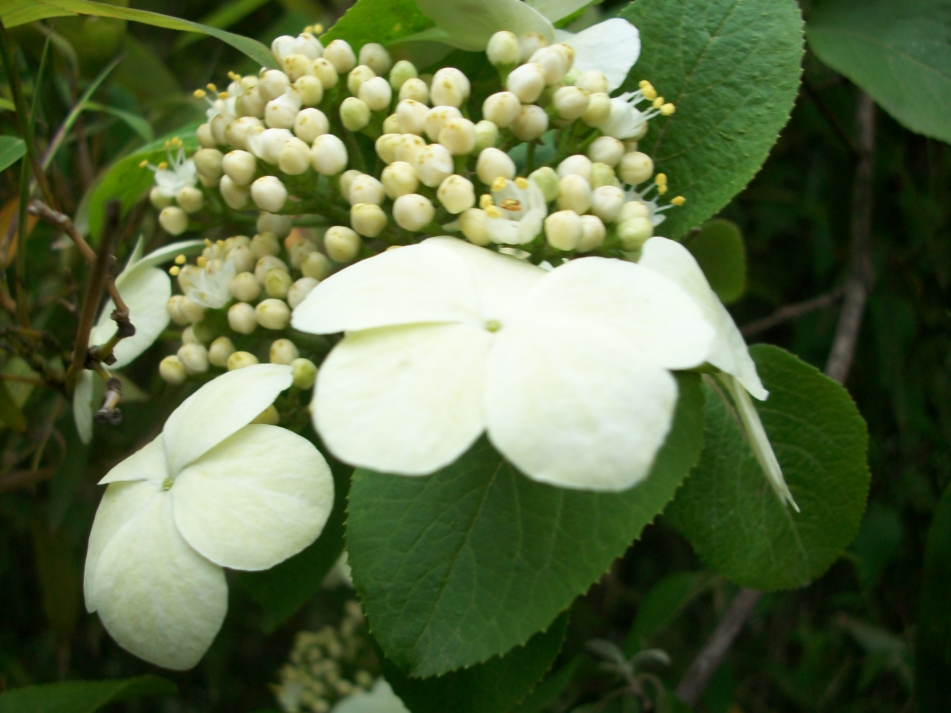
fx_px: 934
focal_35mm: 34
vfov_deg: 41.8
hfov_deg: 54.0
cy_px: 356
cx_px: 476
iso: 80
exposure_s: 1/200
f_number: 2.8
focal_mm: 5.7
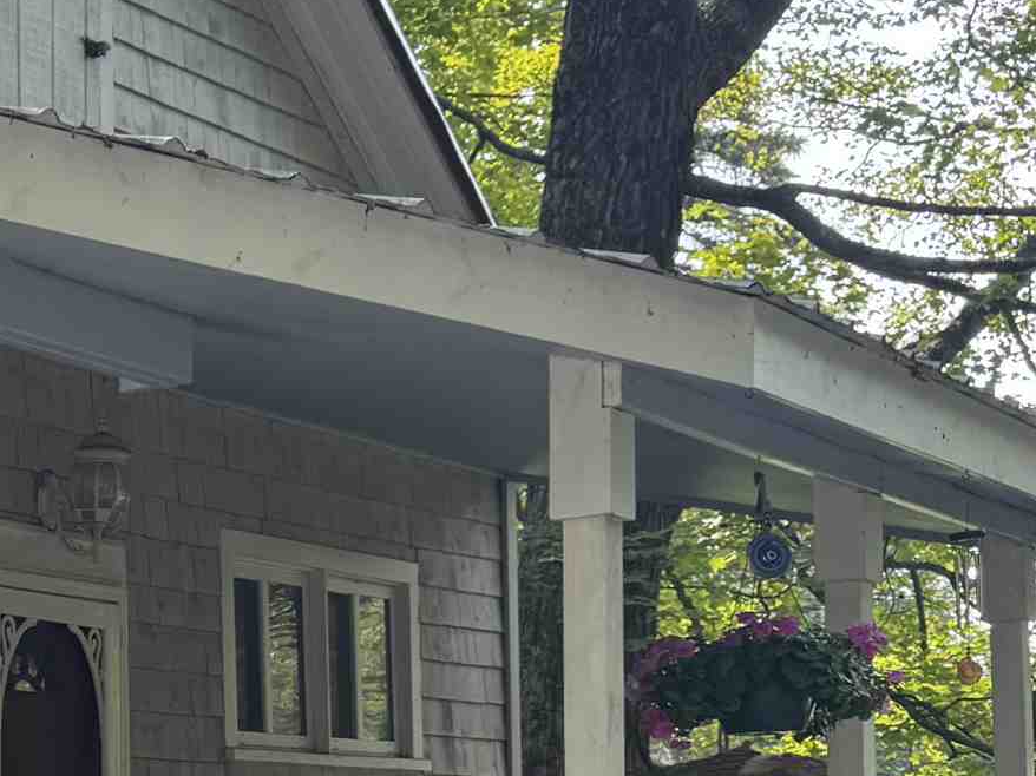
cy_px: 767
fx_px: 2513
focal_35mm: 84
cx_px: -398
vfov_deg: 17.2
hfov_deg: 20.7
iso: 80
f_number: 1.78
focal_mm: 6.76
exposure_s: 1/481
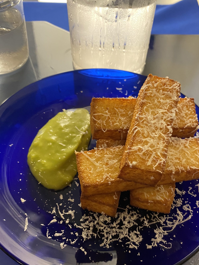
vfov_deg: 55.1
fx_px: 253
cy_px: 154
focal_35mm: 33
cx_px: 119
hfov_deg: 42.8
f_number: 1.8
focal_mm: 4.25
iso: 400
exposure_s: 1/50
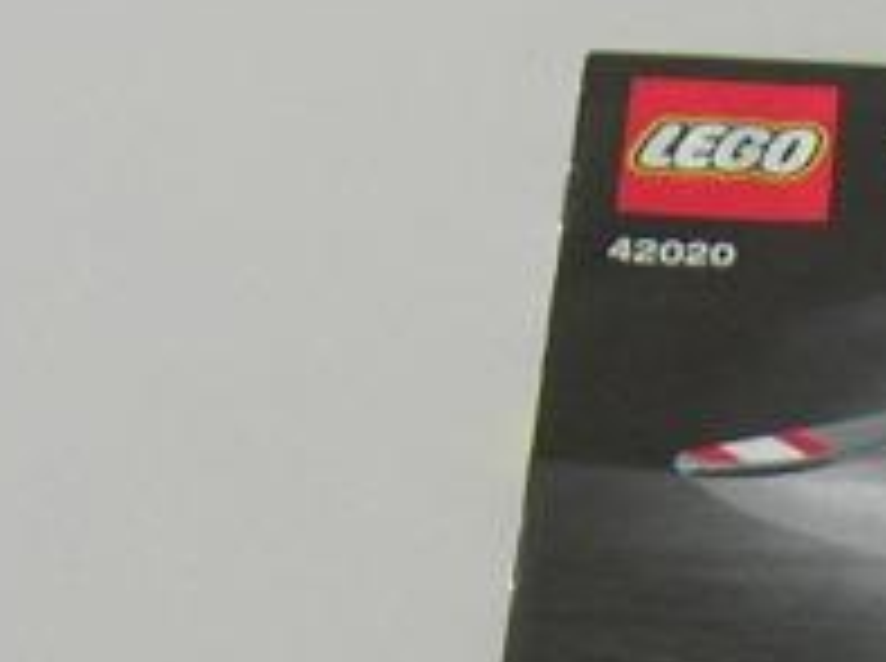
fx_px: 5059
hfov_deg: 9.7
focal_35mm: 198
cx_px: 1313
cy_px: 1563
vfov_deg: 7.1
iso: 64
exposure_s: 1/4.6
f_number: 2.8
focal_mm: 7.8
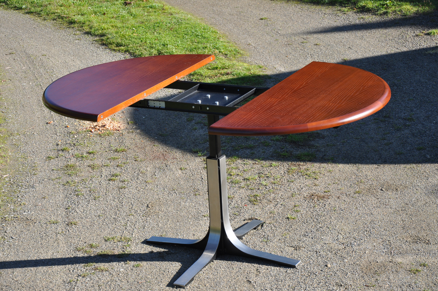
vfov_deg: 13.8
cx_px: 219
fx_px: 1203
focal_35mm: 99
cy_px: 146
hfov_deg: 20.6
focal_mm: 66
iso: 200
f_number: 8
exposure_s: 1/250
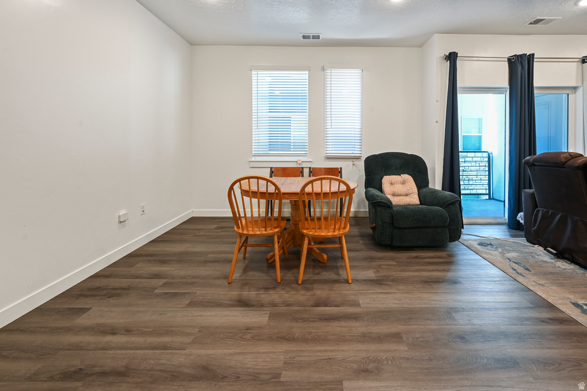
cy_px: 196
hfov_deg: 104.3
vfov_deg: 81.2
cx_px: 294
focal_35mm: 14
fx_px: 228
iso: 250
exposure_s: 1/13
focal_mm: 14
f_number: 8
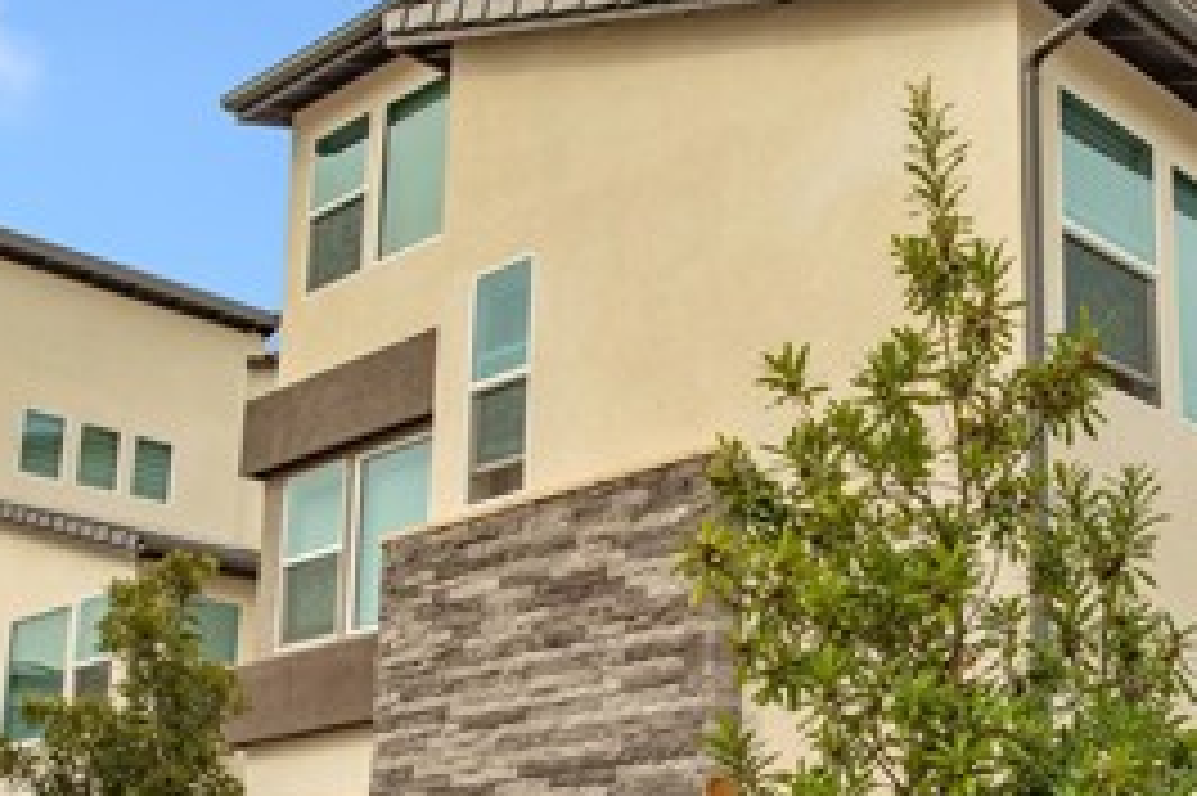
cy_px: 618
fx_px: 1761
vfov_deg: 25.1
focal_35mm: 53
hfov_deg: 36.6
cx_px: 909
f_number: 10
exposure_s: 1/400
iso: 200
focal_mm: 22
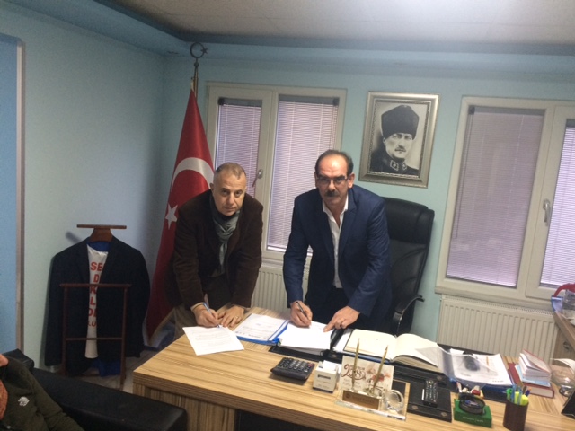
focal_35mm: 29
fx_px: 482
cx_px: 288
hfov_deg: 61.7
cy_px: 216
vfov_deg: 48.2
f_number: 2.2
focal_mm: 4.15
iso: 200
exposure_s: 1/33
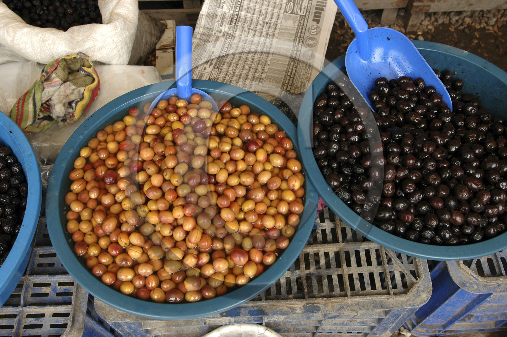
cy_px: 168
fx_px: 506
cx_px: 254
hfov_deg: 53.2
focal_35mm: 36
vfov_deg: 36.8
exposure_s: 1/125
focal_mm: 24
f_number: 5.6
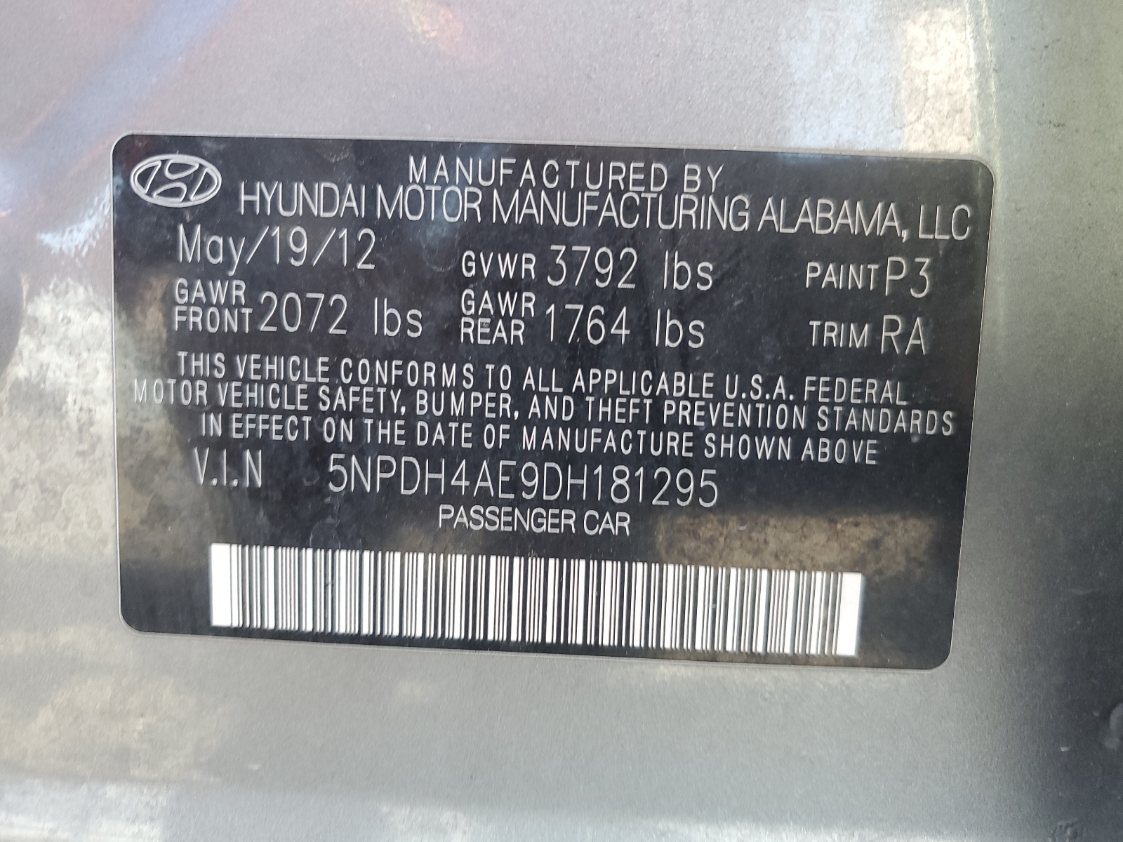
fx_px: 843
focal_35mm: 26
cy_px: 421
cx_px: 562
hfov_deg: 67.3
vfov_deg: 53.1
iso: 70
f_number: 1.5
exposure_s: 1/60.2
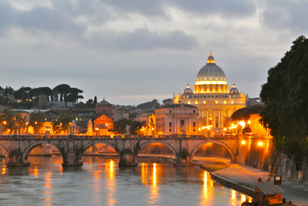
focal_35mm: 105
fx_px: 899
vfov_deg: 13.1
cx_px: 117
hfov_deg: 19.4
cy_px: 111
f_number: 5.6
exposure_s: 1/4
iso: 800
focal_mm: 30
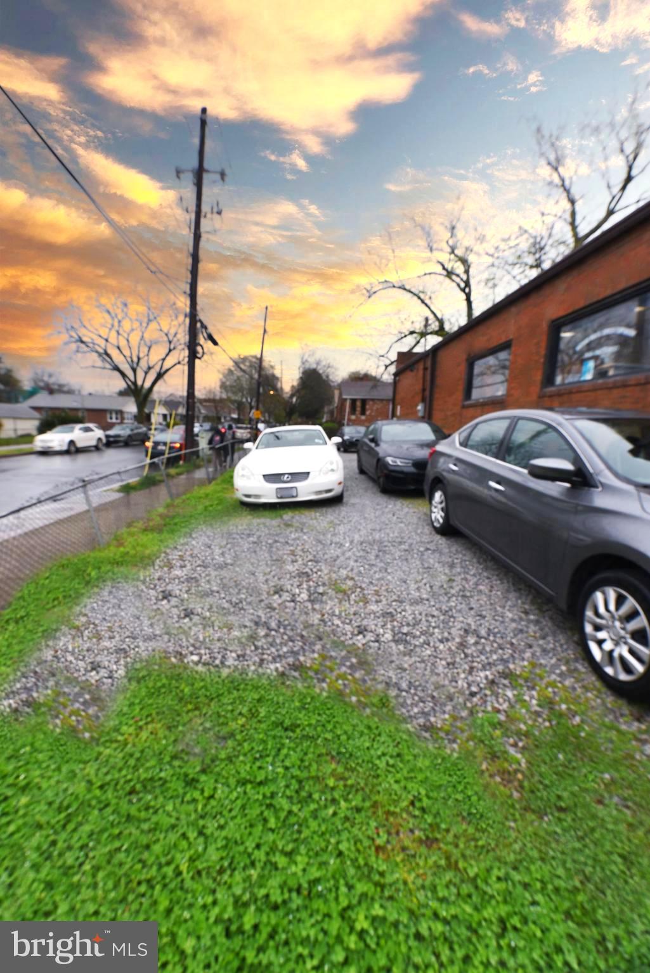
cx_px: 325
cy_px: 486
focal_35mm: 14
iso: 320
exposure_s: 1/60
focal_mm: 14
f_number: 9
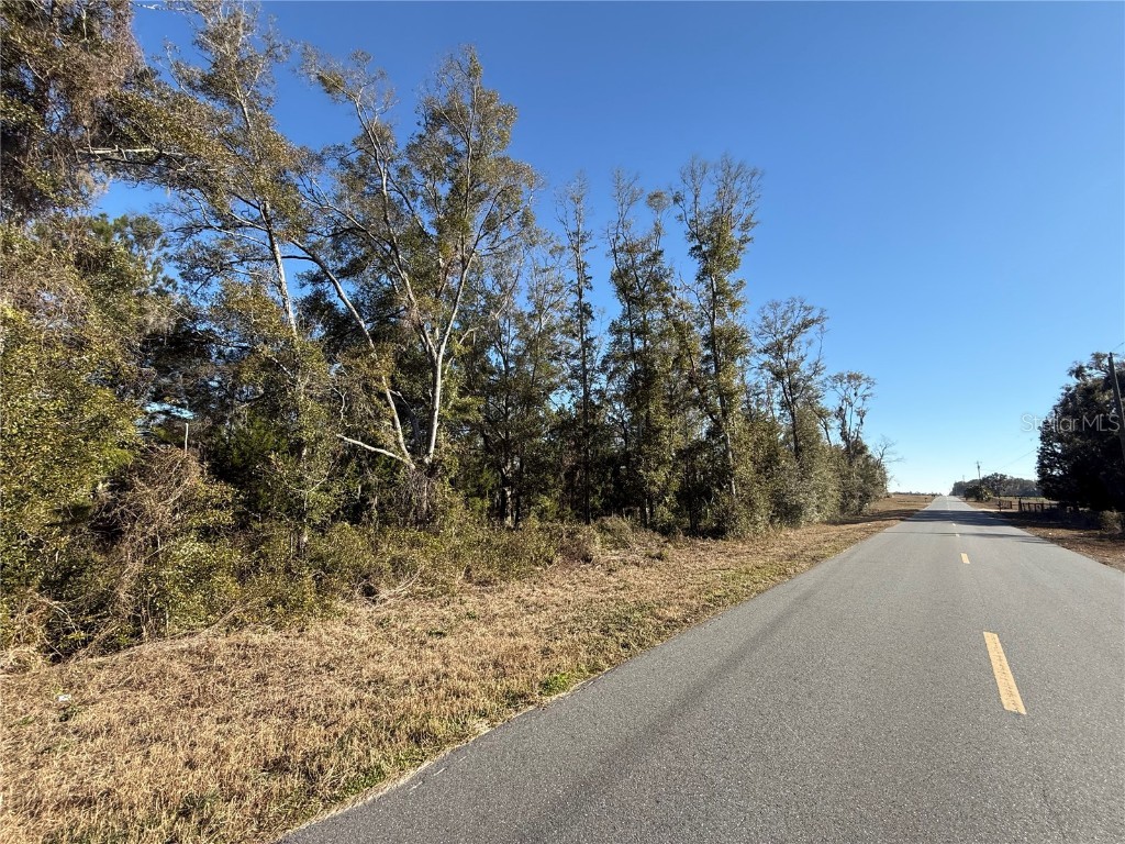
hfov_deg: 102.1
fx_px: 455
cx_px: 562
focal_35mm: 14
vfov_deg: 85.7
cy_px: 422
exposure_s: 1/901
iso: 50
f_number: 2.2
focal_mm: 2.22
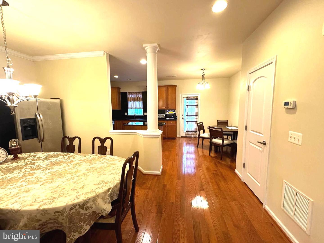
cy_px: 122
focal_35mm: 14
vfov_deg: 85.7
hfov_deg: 102.1
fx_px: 131
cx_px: 162
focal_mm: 2.22
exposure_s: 1/60
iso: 250
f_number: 2.2
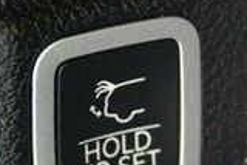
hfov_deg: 4.6
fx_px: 3070
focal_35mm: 447
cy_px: 197
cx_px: 151
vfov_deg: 3.1
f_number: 5
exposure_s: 1/25
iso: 12800
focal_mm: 75
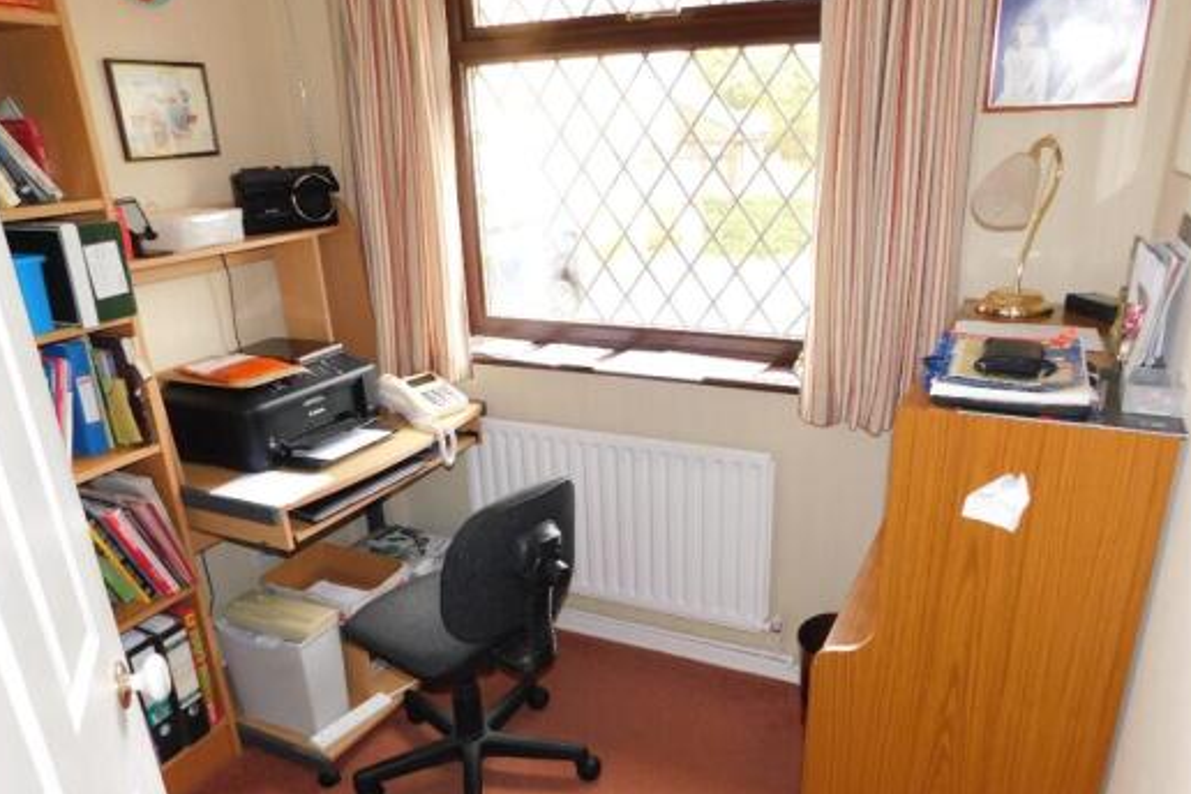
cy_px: 490
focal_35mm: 27
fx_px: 893
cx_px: 606
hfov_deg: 67.4
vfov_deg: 47.5
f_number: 3
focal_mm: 4
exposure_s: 1/30
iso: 200
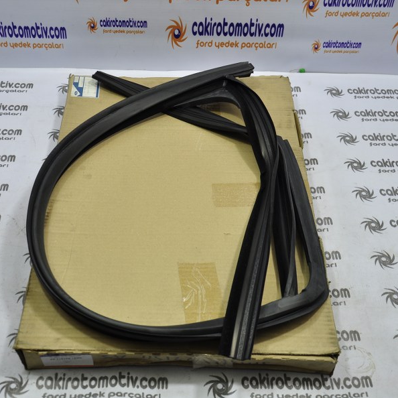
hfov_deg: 31.6
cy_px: 200
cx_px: 191
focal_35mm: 54
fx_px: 702
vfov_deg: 31.6
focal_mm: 28
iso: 200
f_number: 4.5
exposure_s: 1/40
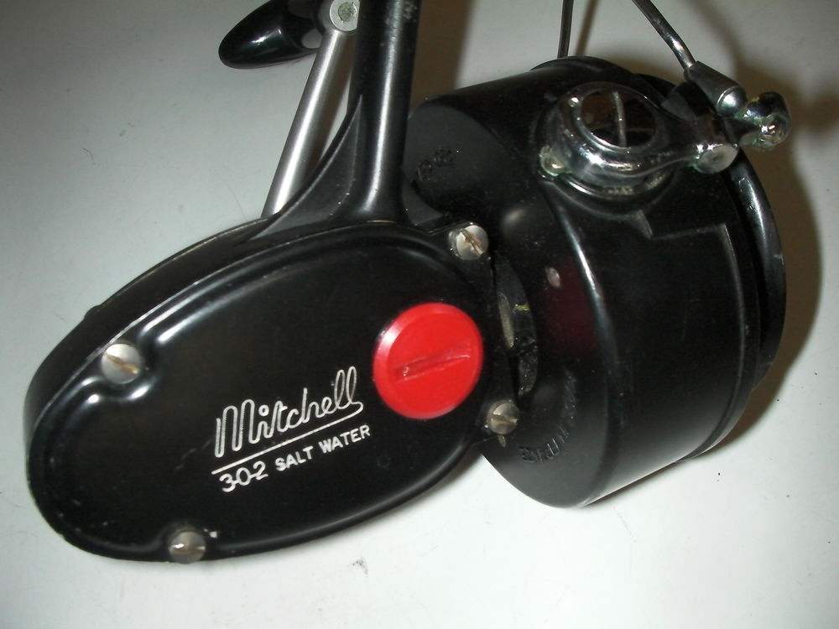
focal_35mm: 38
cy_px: 314
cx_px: 420
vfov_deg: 37.7
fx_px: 921
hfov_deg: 49.0
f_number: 5.6
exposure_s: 1/30
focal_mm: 6.3
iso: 200
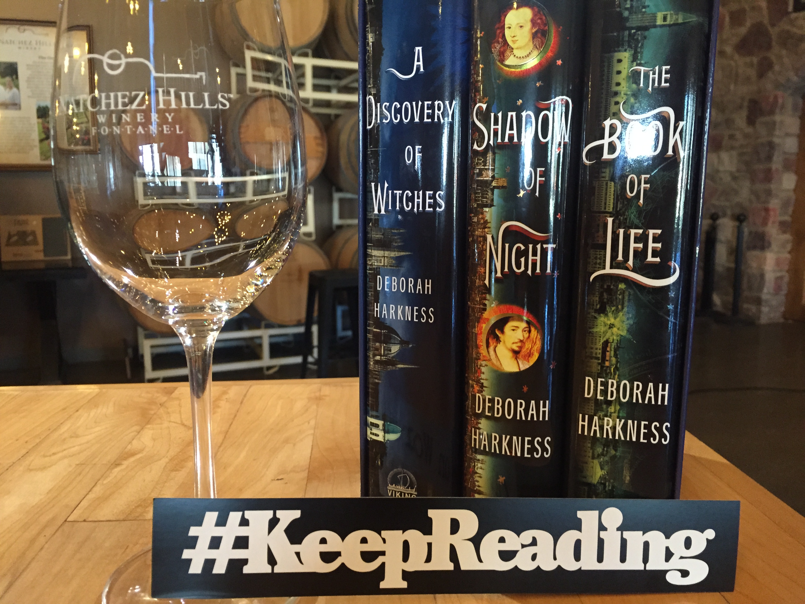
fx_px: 674
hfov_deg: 61.7
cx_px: 402
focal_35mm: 29
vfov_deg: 48.2
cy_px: 302
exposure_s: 1/30
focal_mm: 4.15
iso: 250
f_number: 2.2
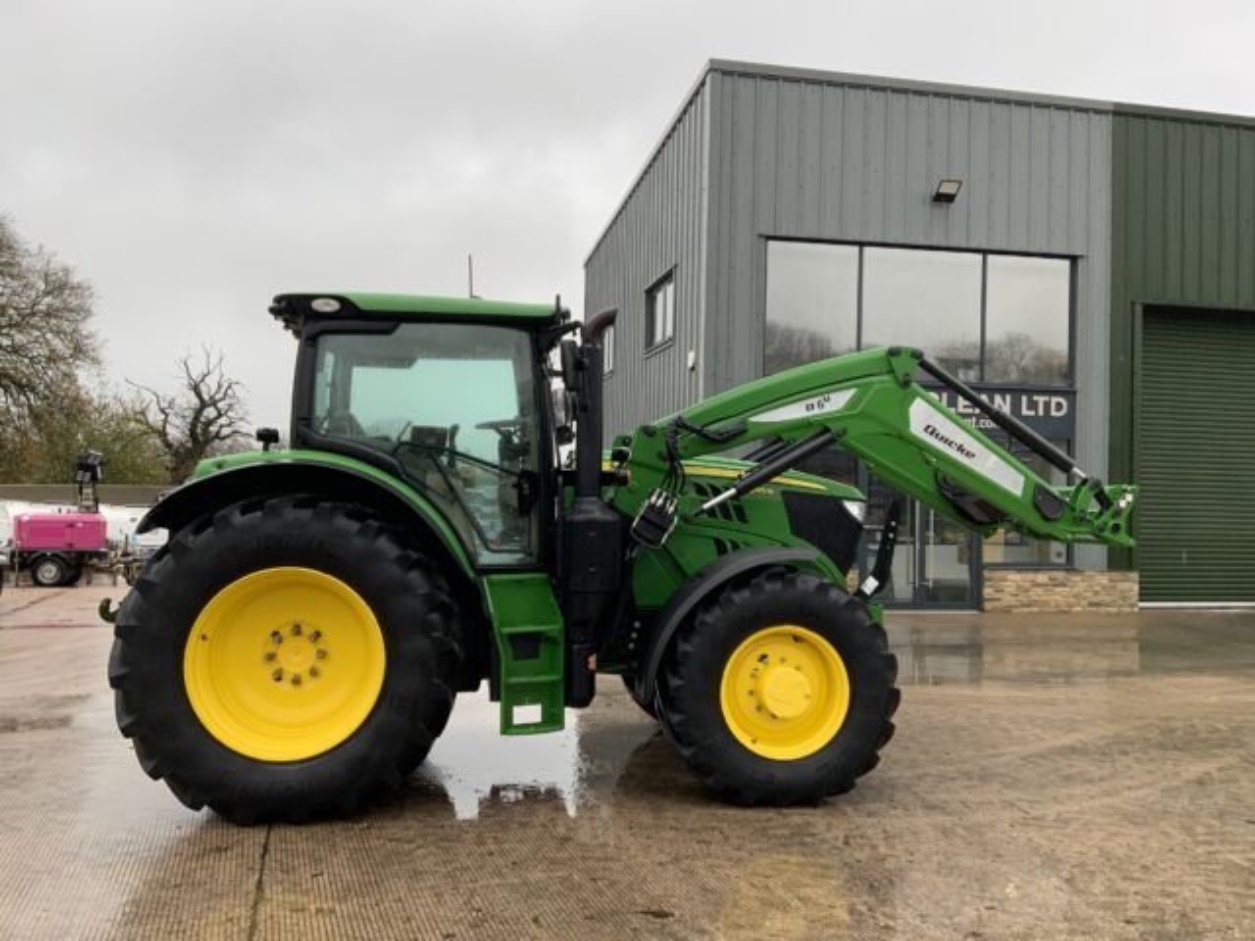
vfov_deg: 48.2
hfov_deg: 61.7
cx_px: 628
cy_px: 470
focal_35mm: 29
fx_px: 1051
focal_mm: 3
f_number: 1.8
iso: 50
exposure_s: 1/122
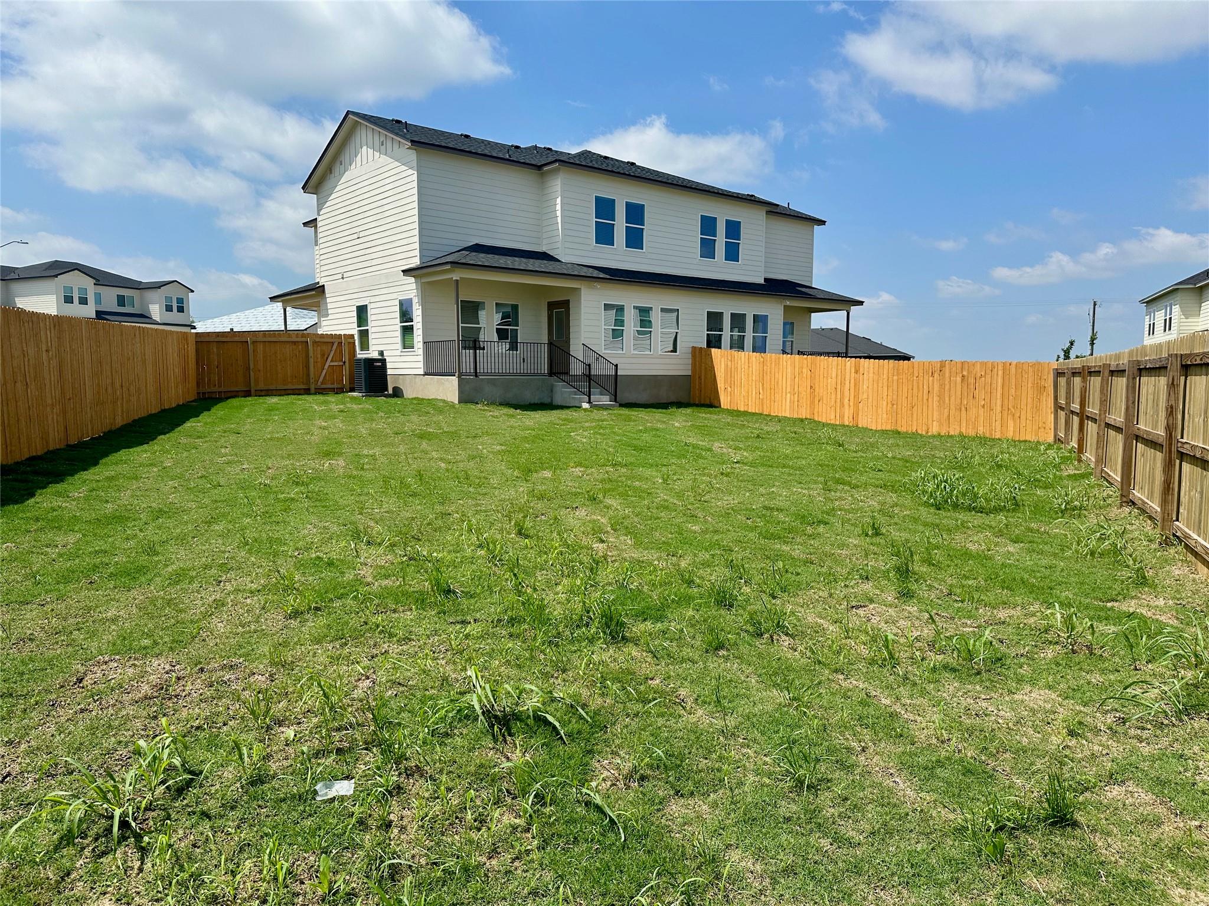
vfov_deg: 56.8
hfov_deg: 71.6
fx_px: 838
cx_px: 604
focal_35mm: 24
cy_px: 453
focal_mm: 6.86
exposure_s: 1/5525
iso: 80
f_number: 1.78
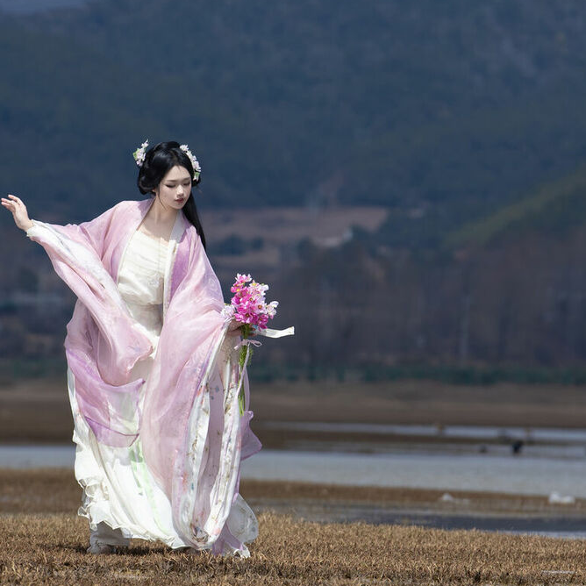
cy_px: 293
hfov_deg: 4.4
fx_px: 7680
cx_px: 299
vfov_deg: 4.4
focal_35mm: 401
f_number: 5
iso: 100
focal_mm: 200
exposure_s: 1/1000
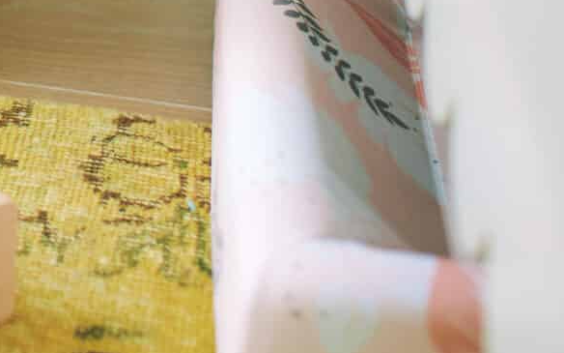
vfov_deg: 10.0
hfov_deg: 15.0
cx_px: -376
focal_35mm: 125
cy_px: -249
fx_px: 1921
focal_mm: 35
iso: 500
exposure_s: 1/320
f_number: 2.2
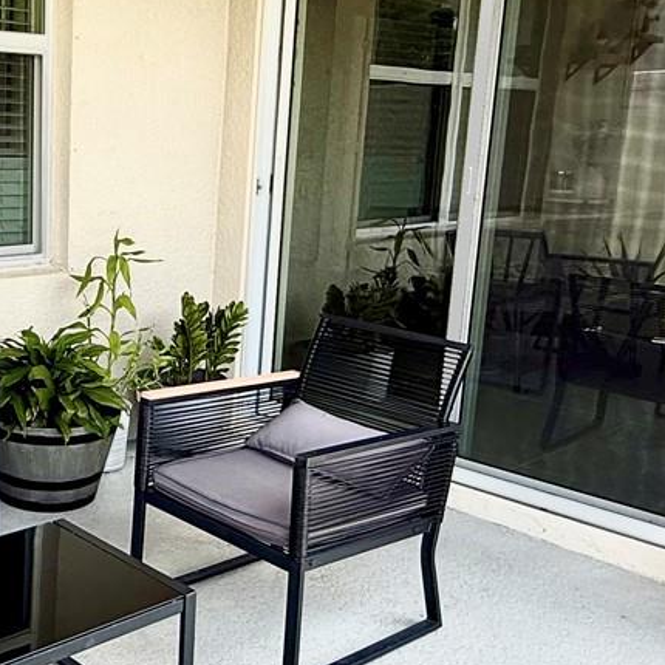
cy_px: 340
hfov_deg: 34.6
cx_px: 60
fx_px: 1000
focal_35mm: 46
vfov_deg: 36.8
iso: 50
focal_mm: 2.22
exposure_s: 1/359
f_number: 2.2
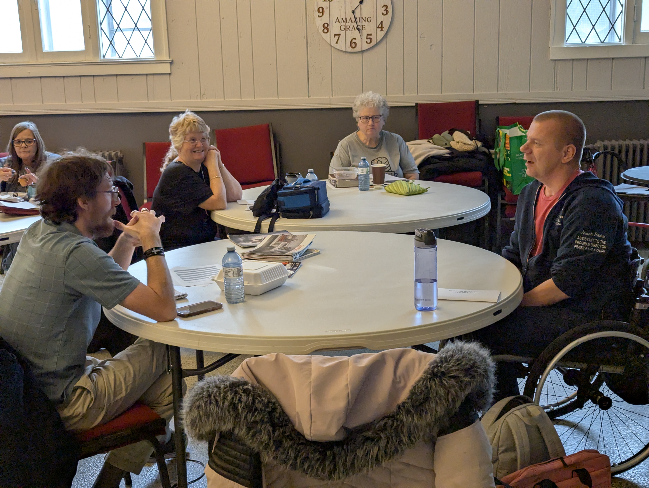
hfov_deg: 39.6
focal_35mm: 48
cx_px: 324
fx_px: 901
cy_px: 244
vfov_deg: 30.3
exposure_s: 1/169
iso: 608
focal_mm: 6.81
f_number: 1.85
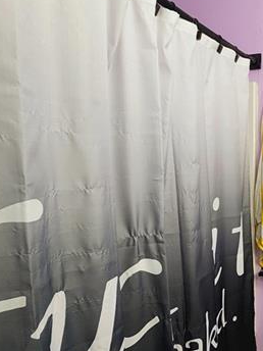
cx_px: 264
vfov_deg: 61.5
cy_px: 197
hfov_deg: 41.7
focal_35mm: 29
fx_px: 294
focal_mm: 2.2
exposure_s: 1/60.2
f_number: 2.2
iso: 250
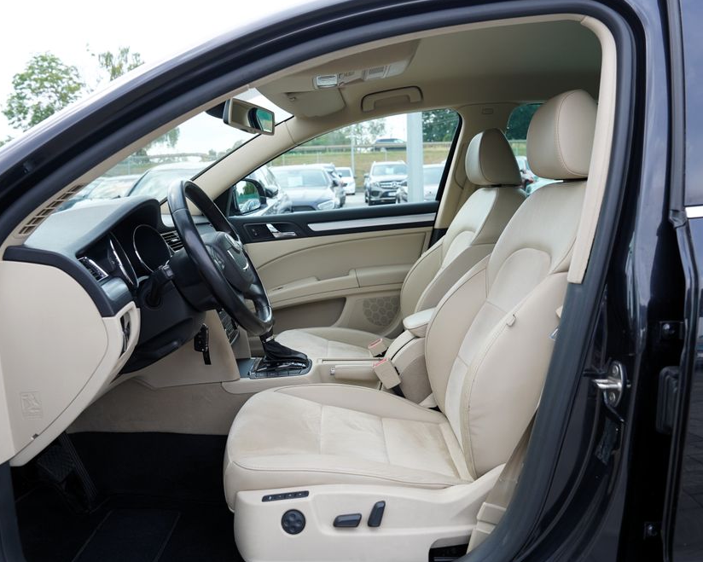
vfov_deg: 51.5
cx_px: 349
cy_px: 275
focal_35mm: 28
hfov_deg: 62.2
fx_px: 583
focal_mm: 24
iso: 100
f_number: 5
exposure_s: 1/100
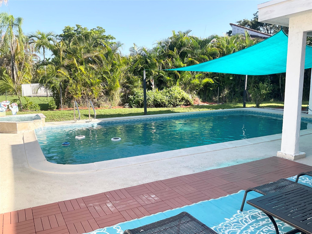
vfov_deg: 48.2
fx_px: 261
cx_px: 156
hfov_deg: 61.7
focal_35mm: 29
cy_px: 117
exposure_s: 1/728
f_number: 1.8
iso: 16
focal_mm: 3
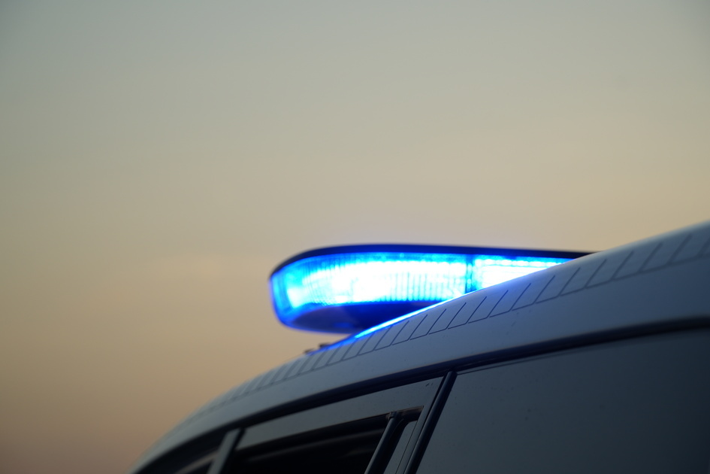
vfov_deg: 8.7
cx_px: 355
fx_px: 3096
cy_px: 237
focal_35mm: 157
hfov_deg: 13.1
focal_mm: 105
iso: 100
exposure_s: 1/400
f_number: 6.3
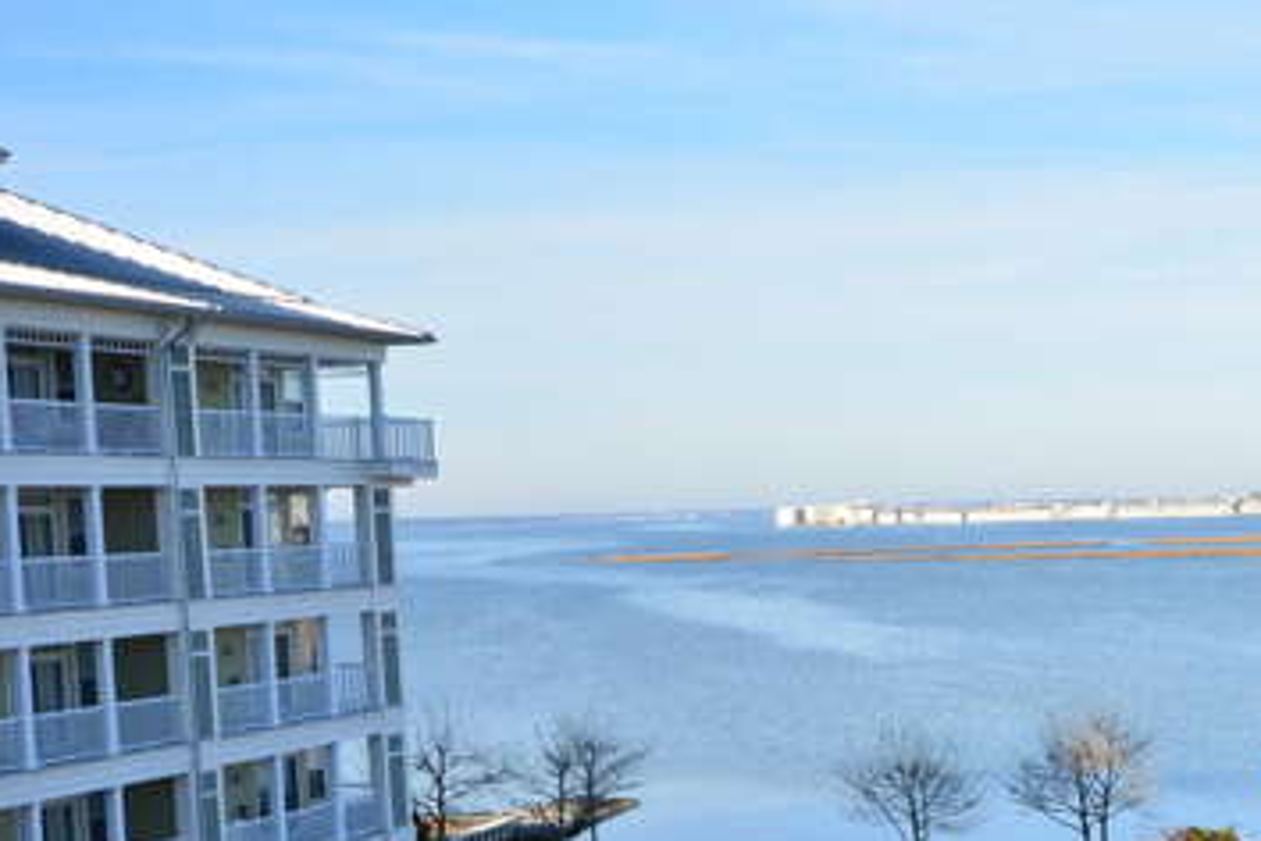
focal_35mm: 65
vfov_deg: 20.5
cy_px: 741
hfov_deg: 30.0
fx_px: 2277
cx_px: 1069
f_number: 10
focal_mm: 20
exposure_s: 1/250
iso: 280
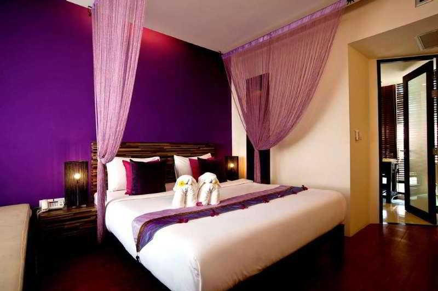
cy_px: 146
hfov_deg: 90.0
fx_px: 219
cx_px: 219
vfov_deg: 67.3
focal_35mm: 18
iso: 200
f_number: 11
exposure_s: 1/5
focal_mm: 18
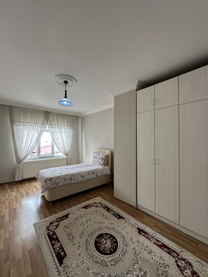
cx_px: 104
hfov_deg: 85.7
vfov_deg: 102.1
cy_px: 138
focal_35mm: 14
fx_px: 112
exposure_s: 1/100
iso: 125
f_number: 2.2
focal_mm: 2.22
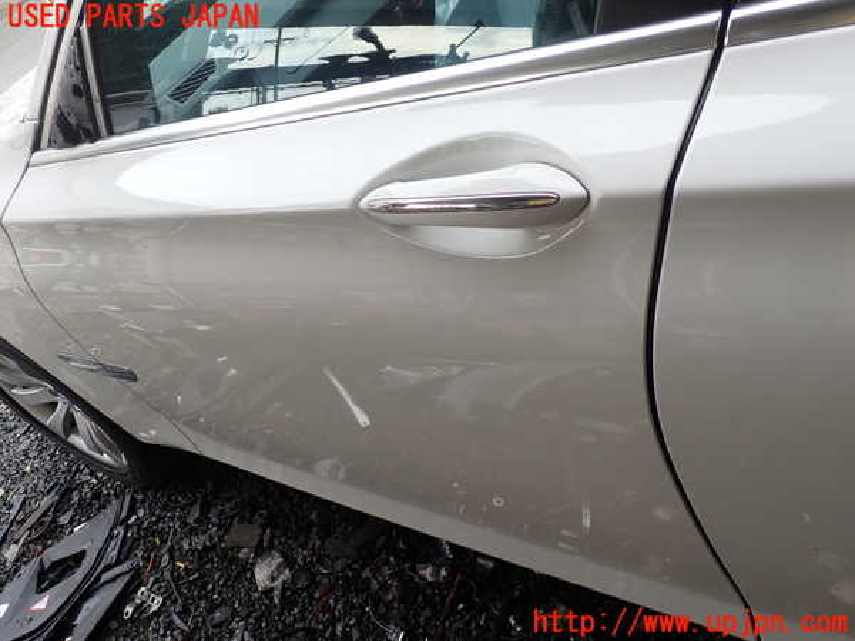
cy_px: 320
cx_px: 428
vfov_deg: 46.8
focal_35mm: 30
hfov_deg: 60.0
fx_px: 741
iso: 100
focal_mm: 5.4
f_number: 3.2
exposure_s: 1/125
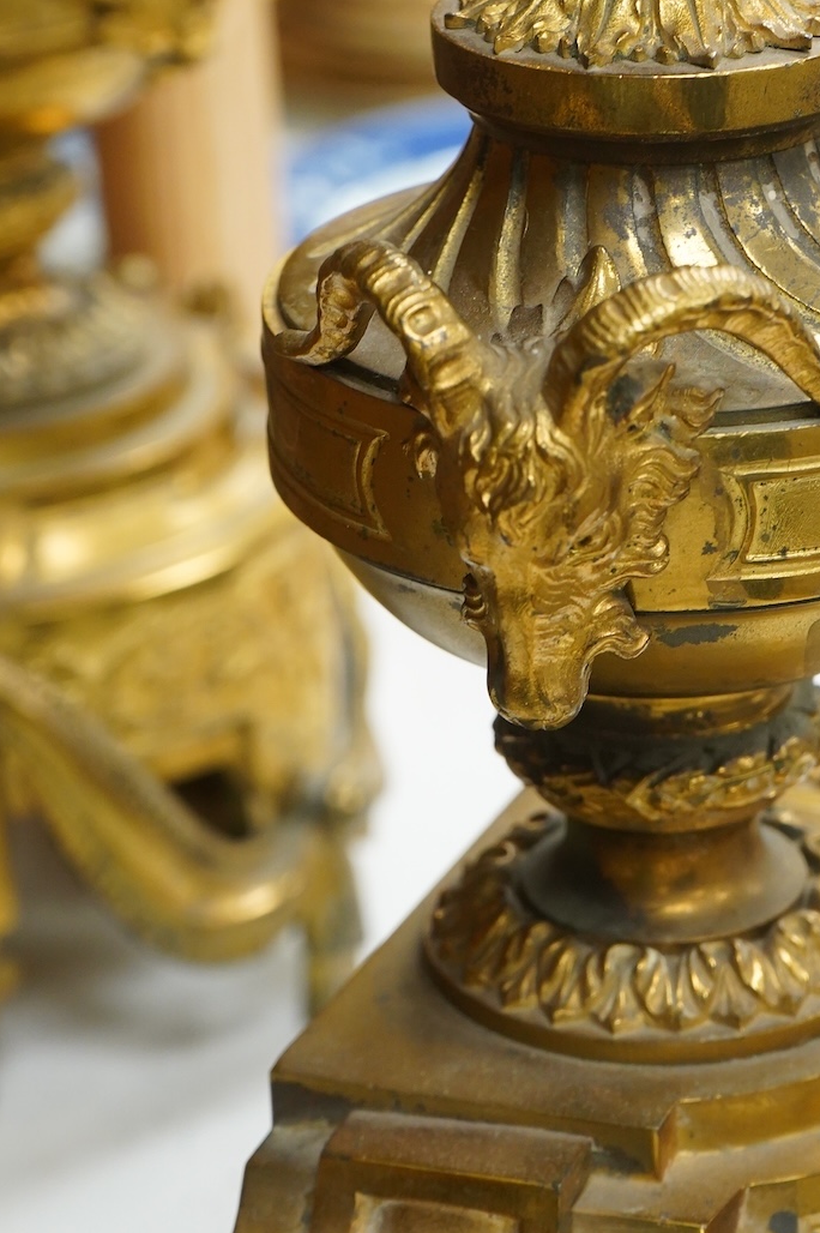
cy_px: 491
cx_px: 530
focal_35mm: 112
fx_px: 3832
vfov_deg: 18.3
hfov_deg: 12.2
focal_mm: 67
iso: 2500
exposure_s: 1/80
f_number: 7.1
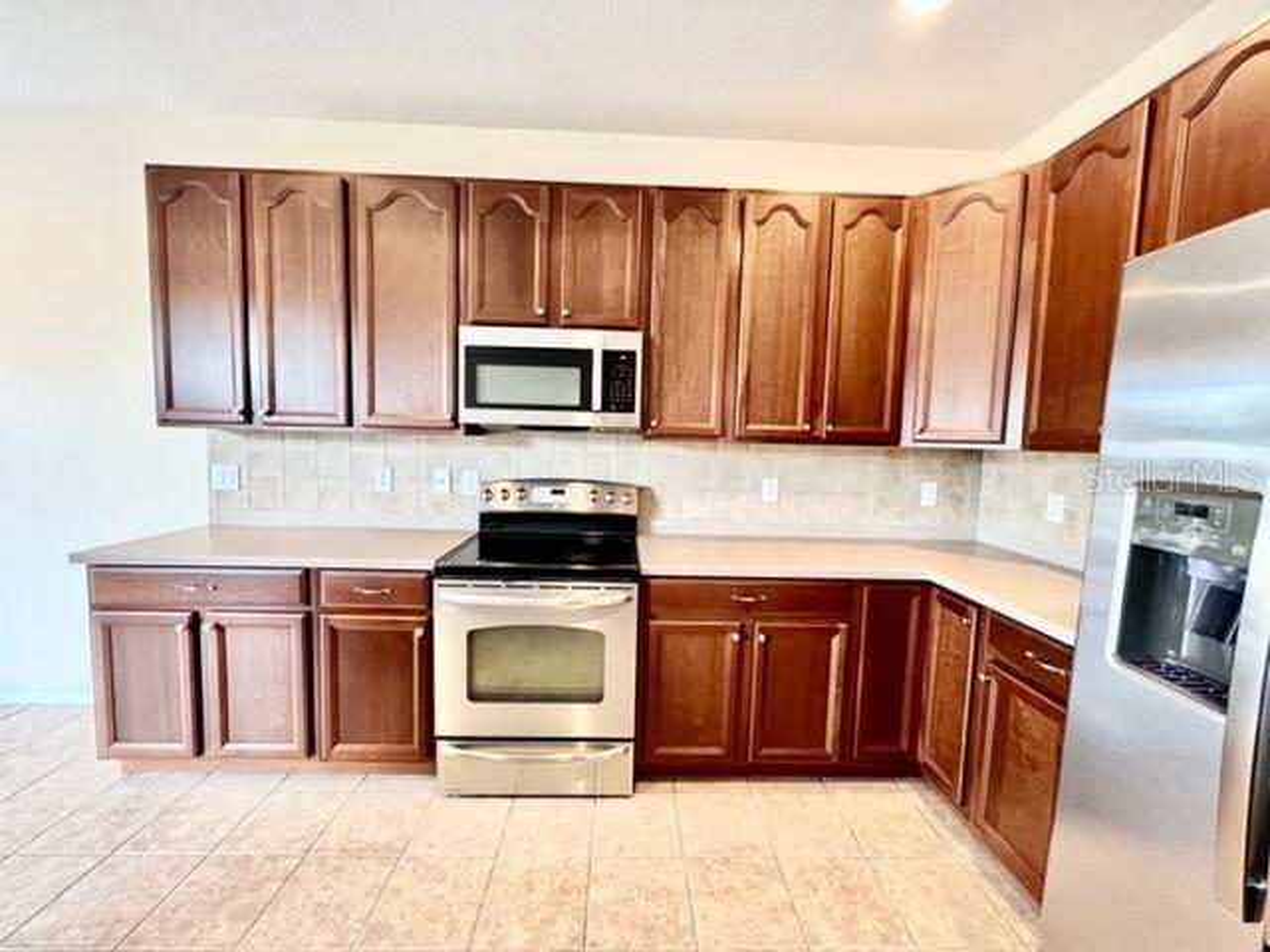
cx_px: 635
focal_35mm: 13
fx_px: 477
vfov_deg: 89.9
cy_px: 476
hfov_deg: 106.2
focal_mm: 1.57
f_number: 1.8
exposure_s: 1/60
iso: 250
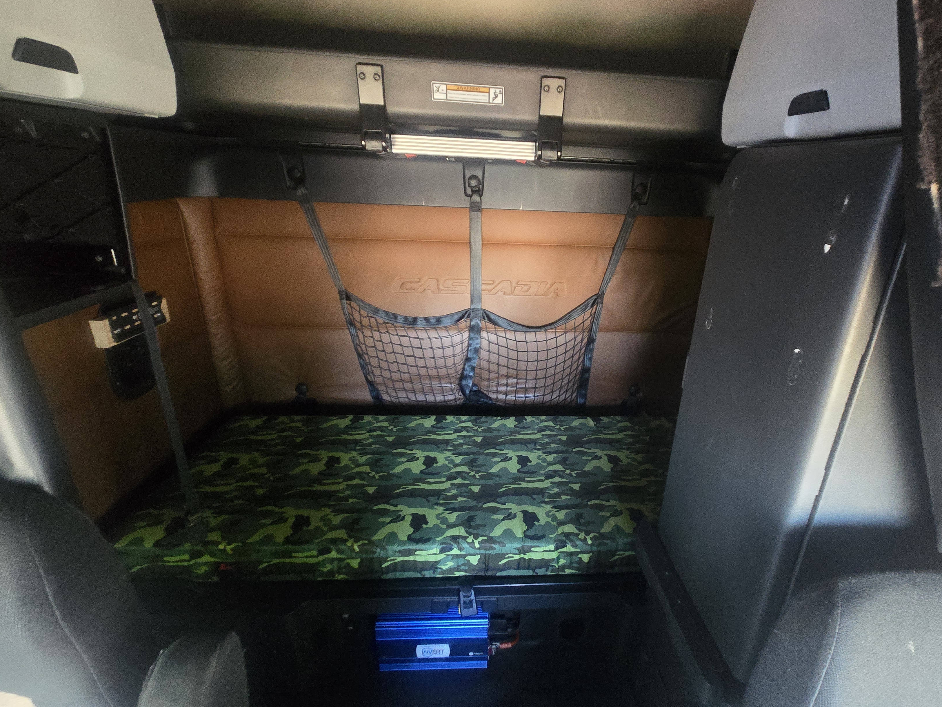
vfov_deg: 78.1
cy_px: 358
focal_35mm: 16
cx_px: 531
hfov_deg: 94.0
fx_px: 435
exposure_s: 1/30
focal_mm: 2.2
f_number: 2.2
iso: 1250
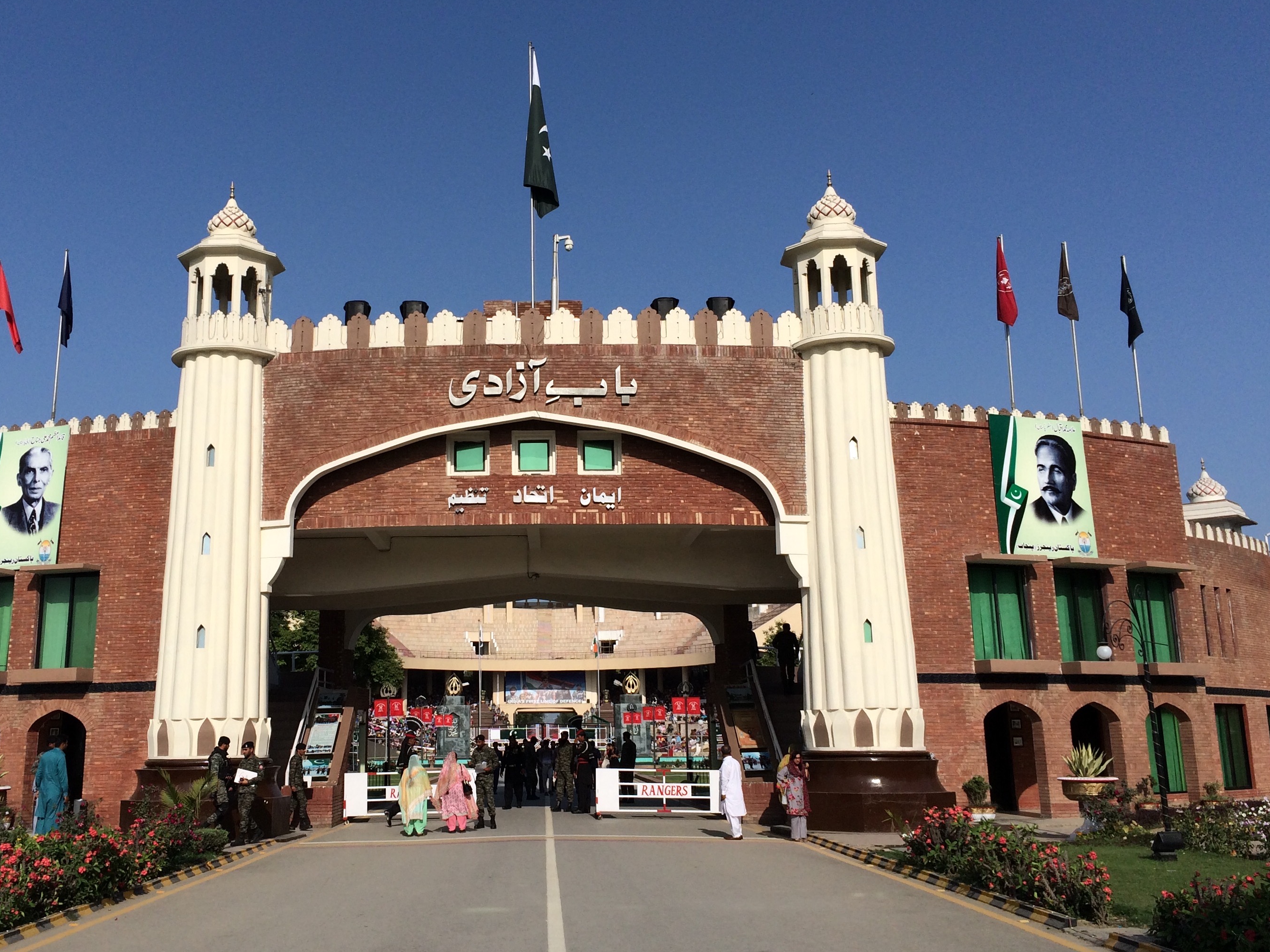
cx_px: 537
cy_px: 449
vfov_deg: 40.7
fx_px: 1284
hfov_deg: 52.4
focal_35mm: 35
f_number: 2.2
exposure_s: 1/4566
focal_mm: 4.15
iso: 32
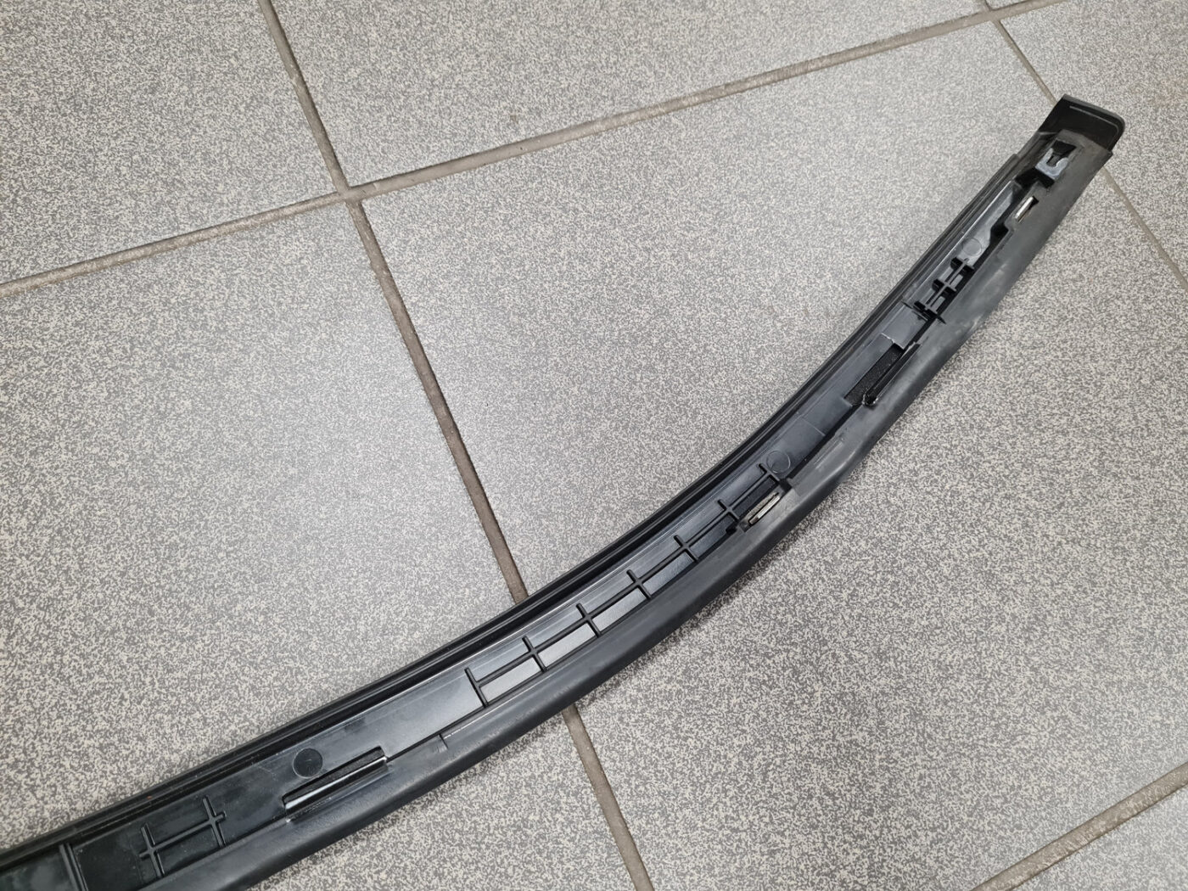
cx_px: 594
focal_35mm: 26
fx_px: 892
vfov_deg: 53.1
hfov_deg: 67.3
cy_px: 446
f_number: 1.8
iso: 320
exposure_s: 1/50
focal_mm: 5.4
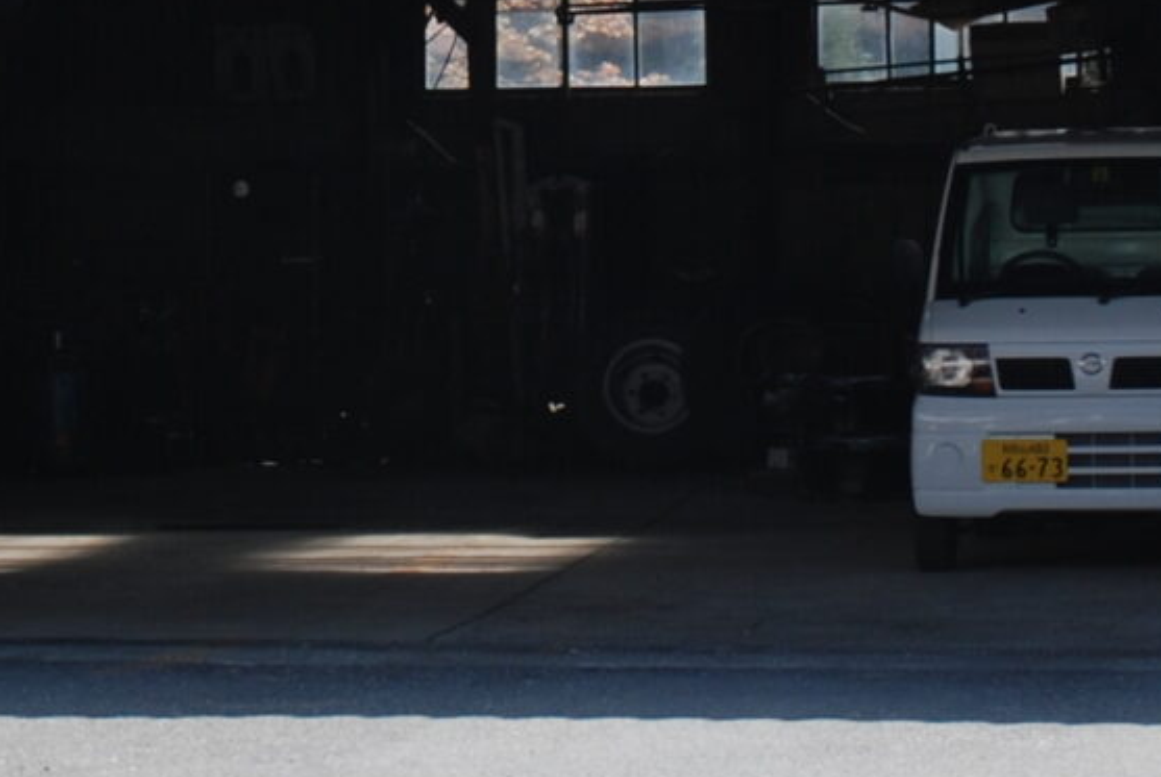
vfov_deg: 8.0
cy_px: 42
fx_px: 5564
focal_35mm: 172
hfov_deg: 11.9
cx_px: 256
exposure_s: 1/200
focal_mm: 25
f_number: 7.1
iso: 100
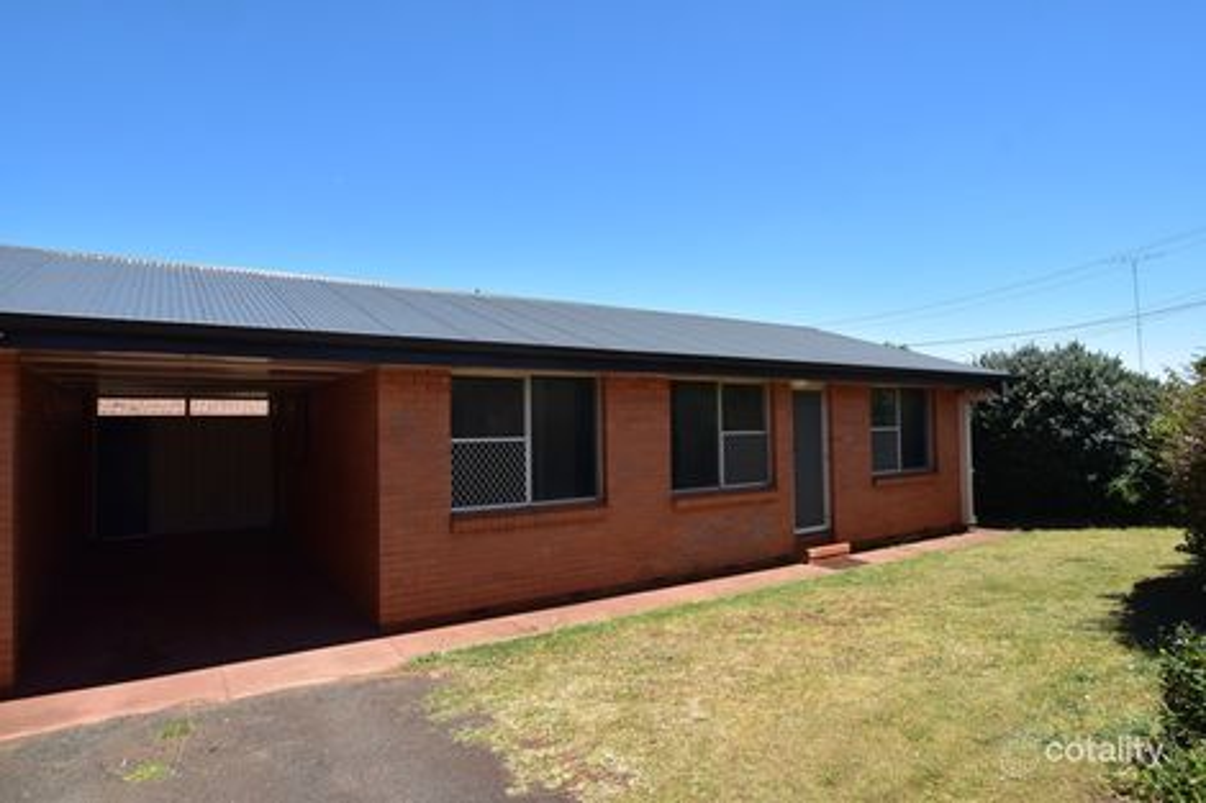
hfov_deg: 85.4
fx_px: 653
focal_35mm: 20
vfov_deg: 63.2
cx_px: 603
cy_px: 402
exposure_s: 1/400
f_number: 11
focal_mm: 13
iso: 400
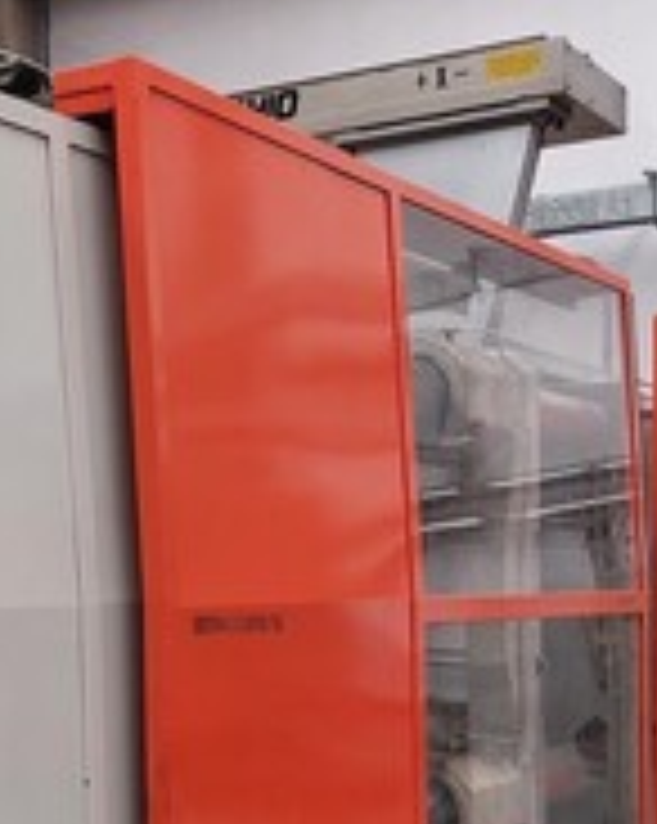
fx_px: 1875
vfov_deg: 24.2
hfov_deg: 19.2
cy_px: 720
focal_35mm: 77
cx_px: -36
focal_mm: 5.23
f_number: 1.8
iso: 250
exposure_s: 1/50
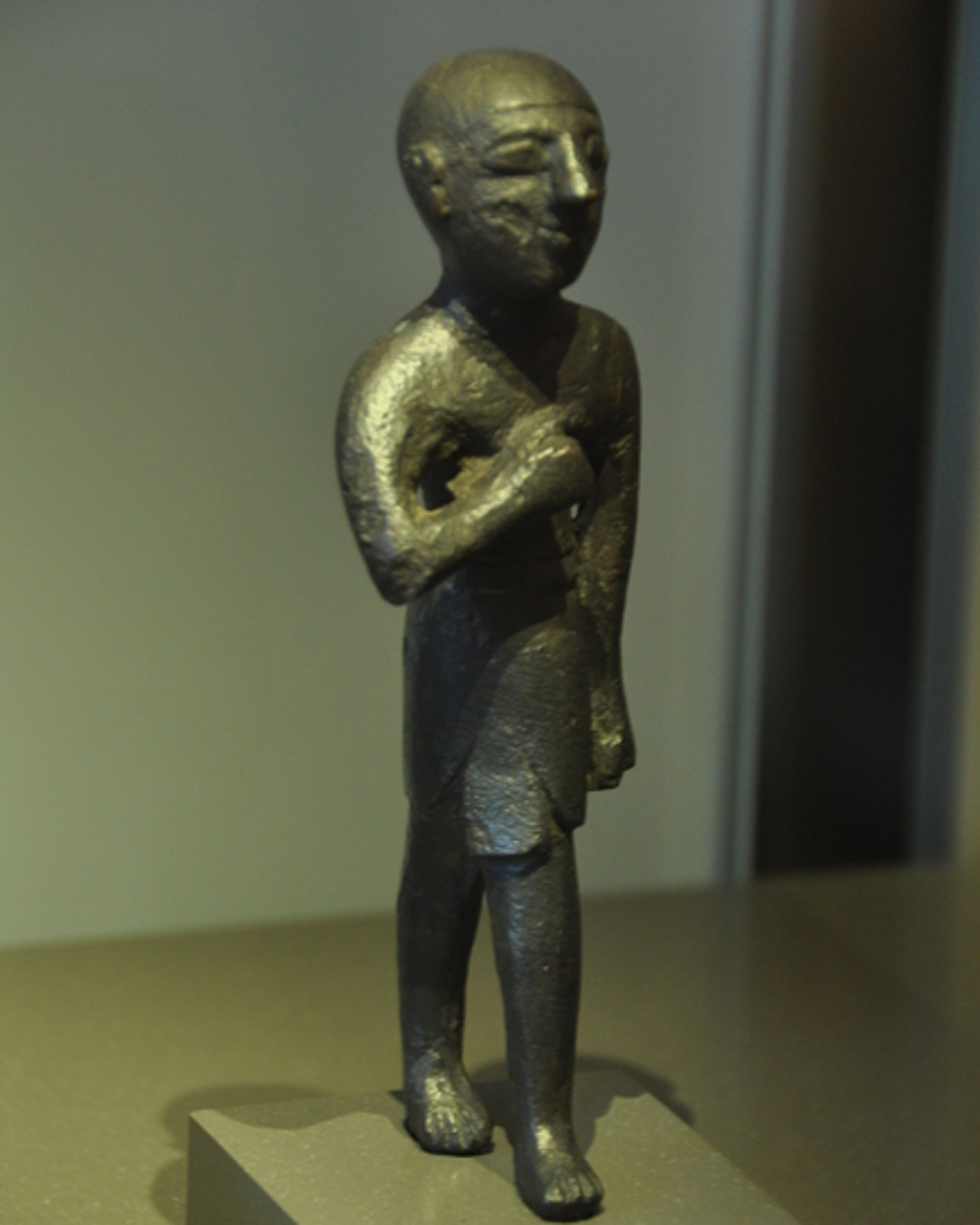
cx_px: 489
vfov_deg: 8.7
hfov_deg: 7.0
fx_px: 8049
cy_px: 589
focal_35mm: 222
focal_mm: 130
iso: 800
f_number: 5.6
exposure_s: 1/10
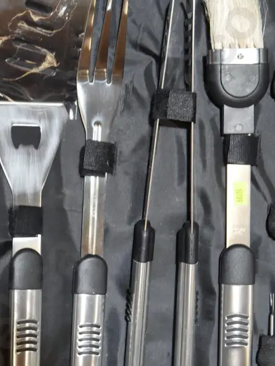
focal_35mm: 95
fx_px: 1005
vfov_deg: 20.6
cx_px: 89
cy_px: 224
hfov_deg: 15.5
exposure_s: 1/60
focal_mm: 25
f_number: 5.3
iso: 1000
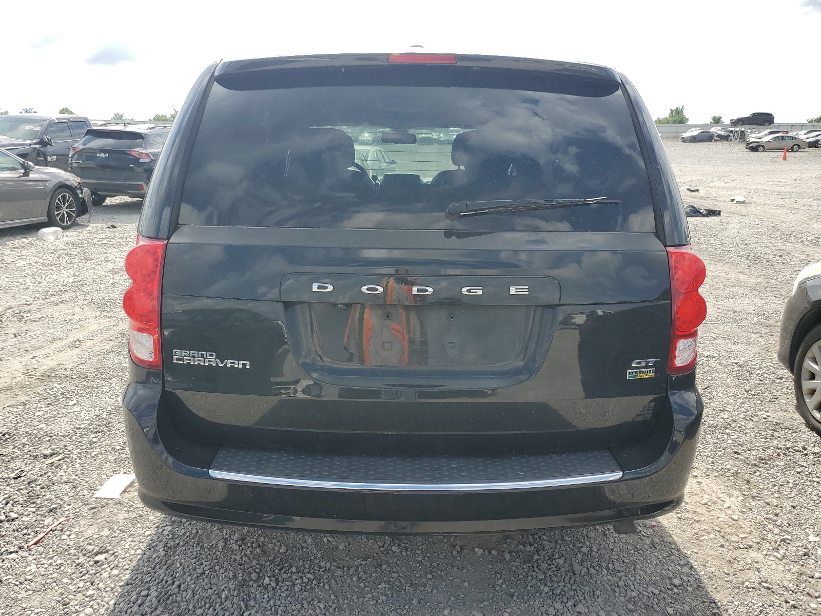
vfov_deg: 53.1
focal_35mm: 26
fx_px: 617
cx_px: 410
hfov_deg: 67.3
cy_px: 308
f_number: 1.5
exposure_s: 1/2000
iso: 50
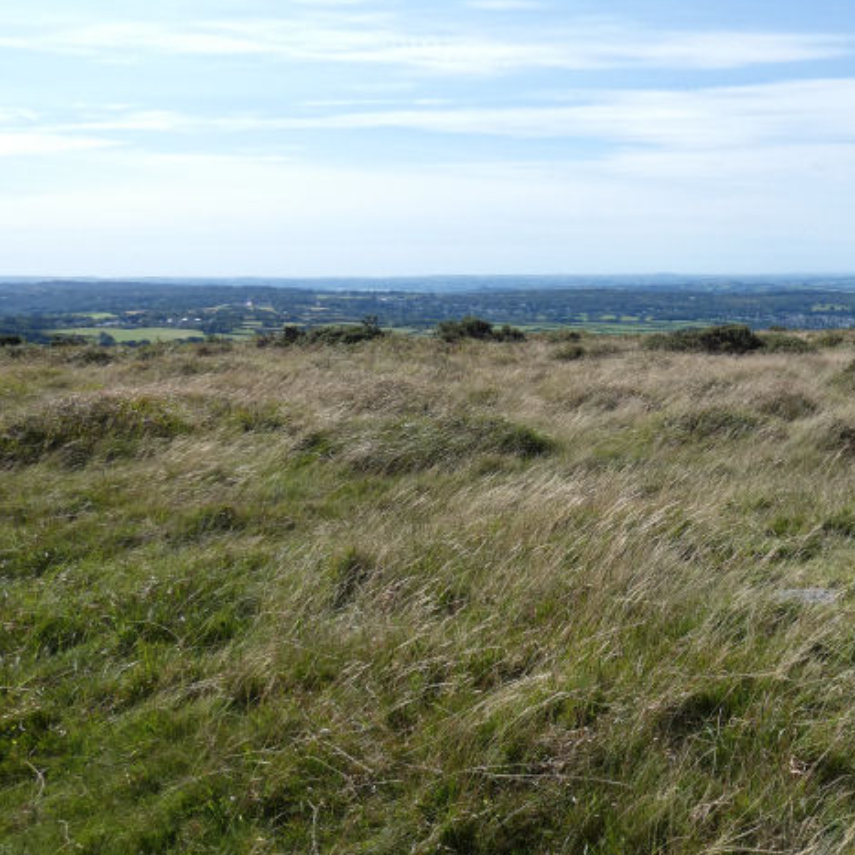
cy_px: 474
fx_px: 950
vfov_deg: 48.4
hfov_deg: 44.0
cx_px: 776
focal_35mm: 34
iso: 80
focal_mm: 3.6
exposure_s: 1/1000
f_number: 3.5
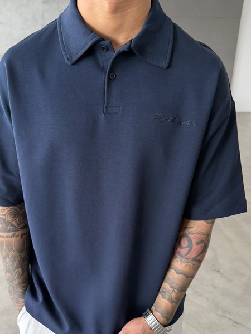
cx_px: 116
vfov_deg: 56.5
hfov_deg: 44.1
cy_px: 196
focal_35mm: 32
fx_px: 309
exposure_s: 1/121
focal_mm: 6.76
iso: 125
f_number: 1.78
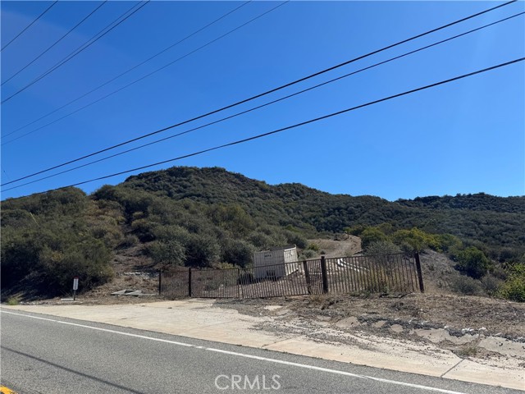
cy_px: 197
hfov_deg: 71.6
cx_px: 262
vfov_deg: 56.8
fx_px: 364
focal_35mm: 24
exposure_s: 1/5348
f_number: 1.78
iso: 80
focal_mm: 6.76
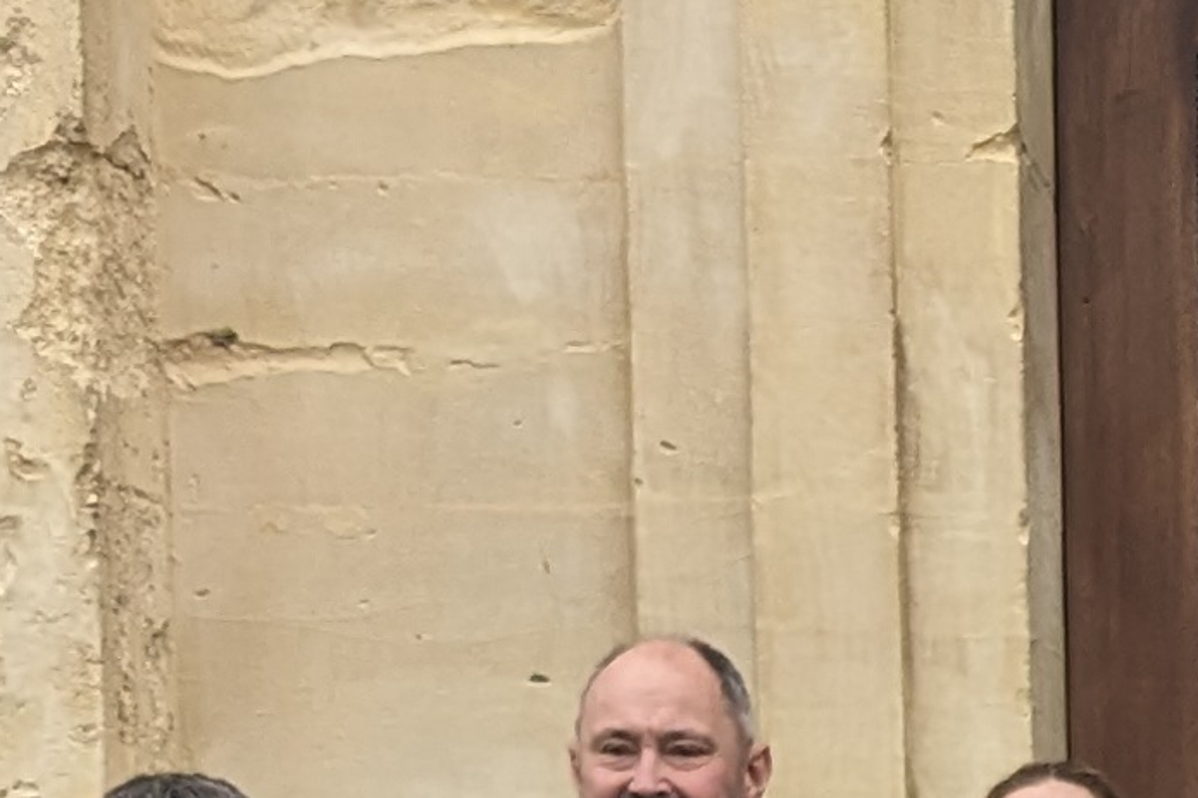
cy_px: 1777
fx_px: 5423
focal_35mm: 163
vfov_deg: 7.9
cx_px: 2005
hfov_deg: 11.8
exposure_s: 1/278
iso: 55
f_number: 1.73
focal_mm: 4.38
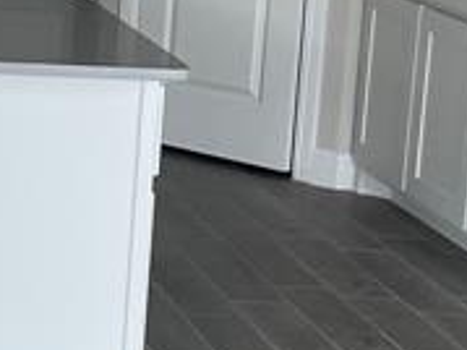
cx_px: -269
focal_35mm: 149
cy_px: 10
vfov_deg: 9.9
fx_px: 2009
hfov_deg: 12.5
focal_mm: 4.2
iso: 125
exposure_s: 1/68
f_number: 1.6
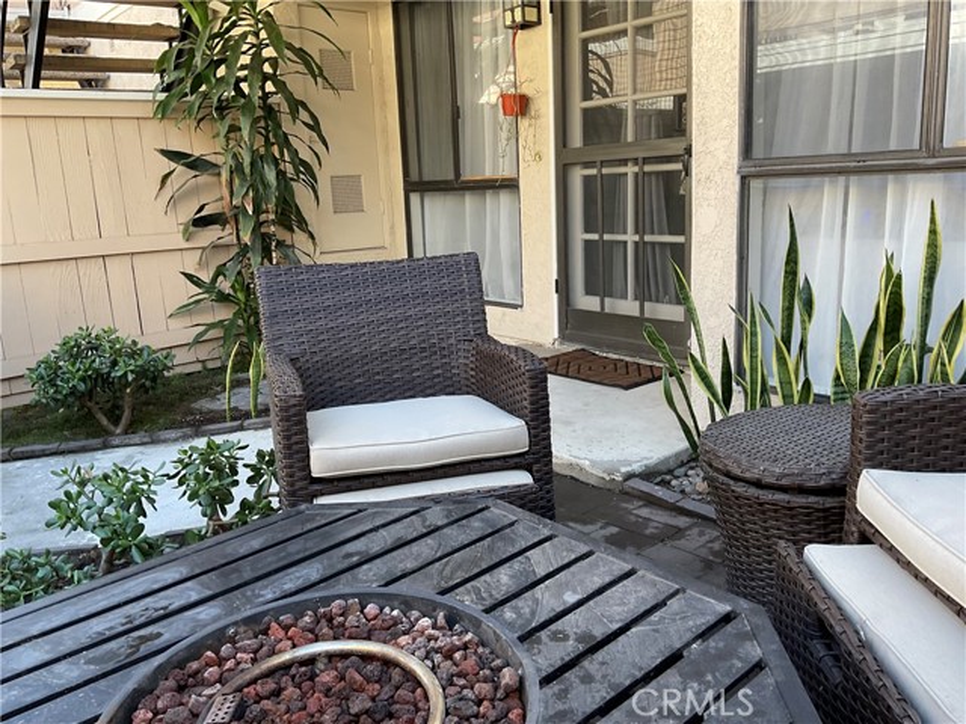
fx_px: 809
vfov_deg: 48.2
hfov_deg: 61.7
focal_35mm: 29
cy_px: 362
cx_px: 483
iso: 25
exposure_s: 1/120
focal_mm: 3
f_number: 1.8
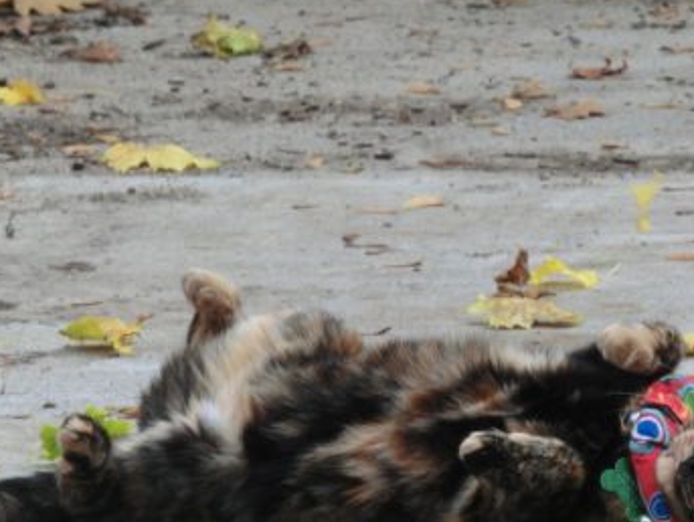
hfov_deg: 6.1
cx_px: 391
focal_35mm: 325
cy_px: 347
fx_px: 6523
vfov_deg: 4.6
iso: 100
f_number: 5.7
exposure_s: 1/125
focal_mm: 31.9
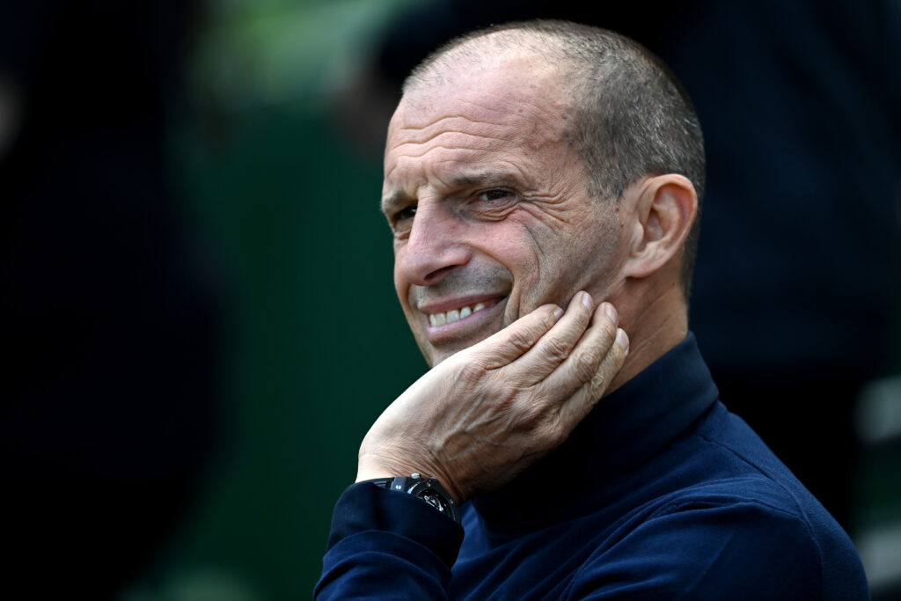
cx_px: 450
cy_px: 300
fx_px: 12515
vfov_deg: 2.8
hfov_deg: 4.1
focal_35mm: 500
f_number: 4.5
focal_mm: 500
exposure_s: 1/1250
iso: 800
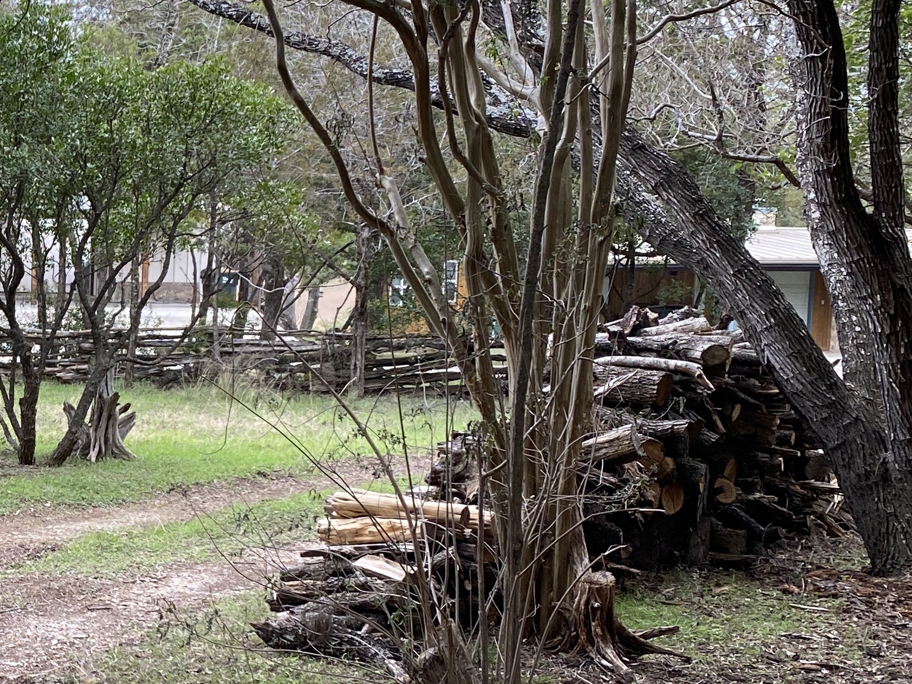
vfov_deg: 21.6
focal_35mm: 68
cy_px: 436
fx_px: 1791
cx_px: -129
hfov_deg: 26.0
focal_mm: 4.25
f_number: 1.8
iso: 64
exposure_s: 1/122
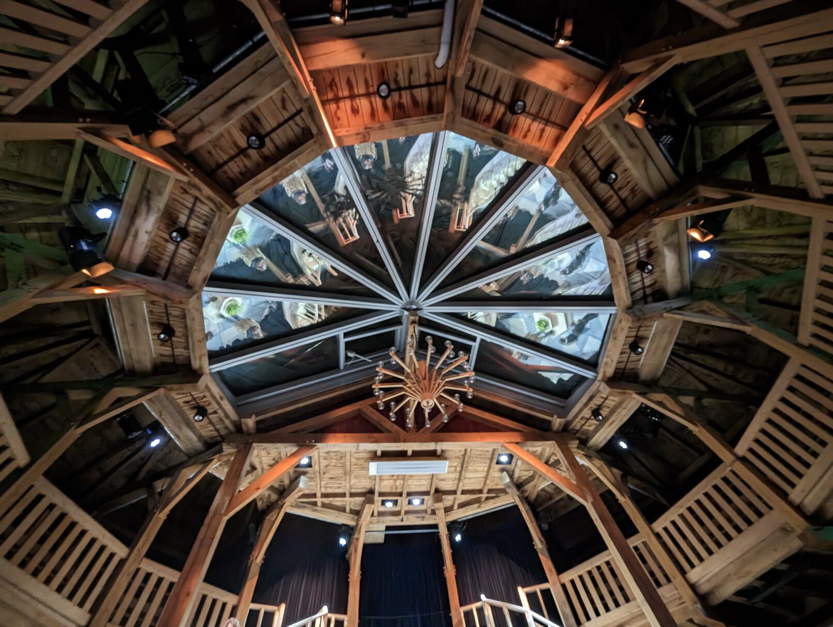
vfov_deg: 90.1
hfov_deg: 106.1
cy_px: 314
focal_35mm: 13
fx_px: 313
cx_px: 416
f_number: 2.2
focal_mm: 1.95
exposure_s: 1/6.32
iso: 477
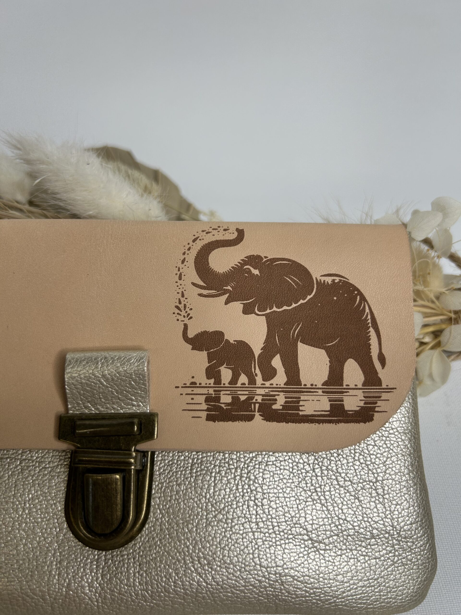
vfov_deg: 67.3
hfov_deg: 53.1
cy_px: 308
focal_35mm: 26
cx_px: 230
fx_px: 462
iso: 50
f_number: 1.5
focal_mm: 5.7
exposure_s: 1/350
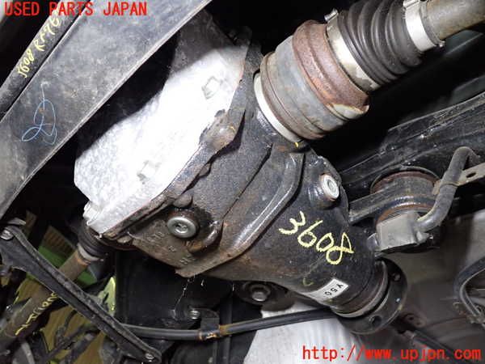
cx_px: 242
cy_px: 182
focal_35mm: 30
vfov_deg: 46.8
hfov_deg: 60.0
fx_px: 420
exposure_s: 1/30
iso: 500
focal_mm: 5.4
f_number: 2.3
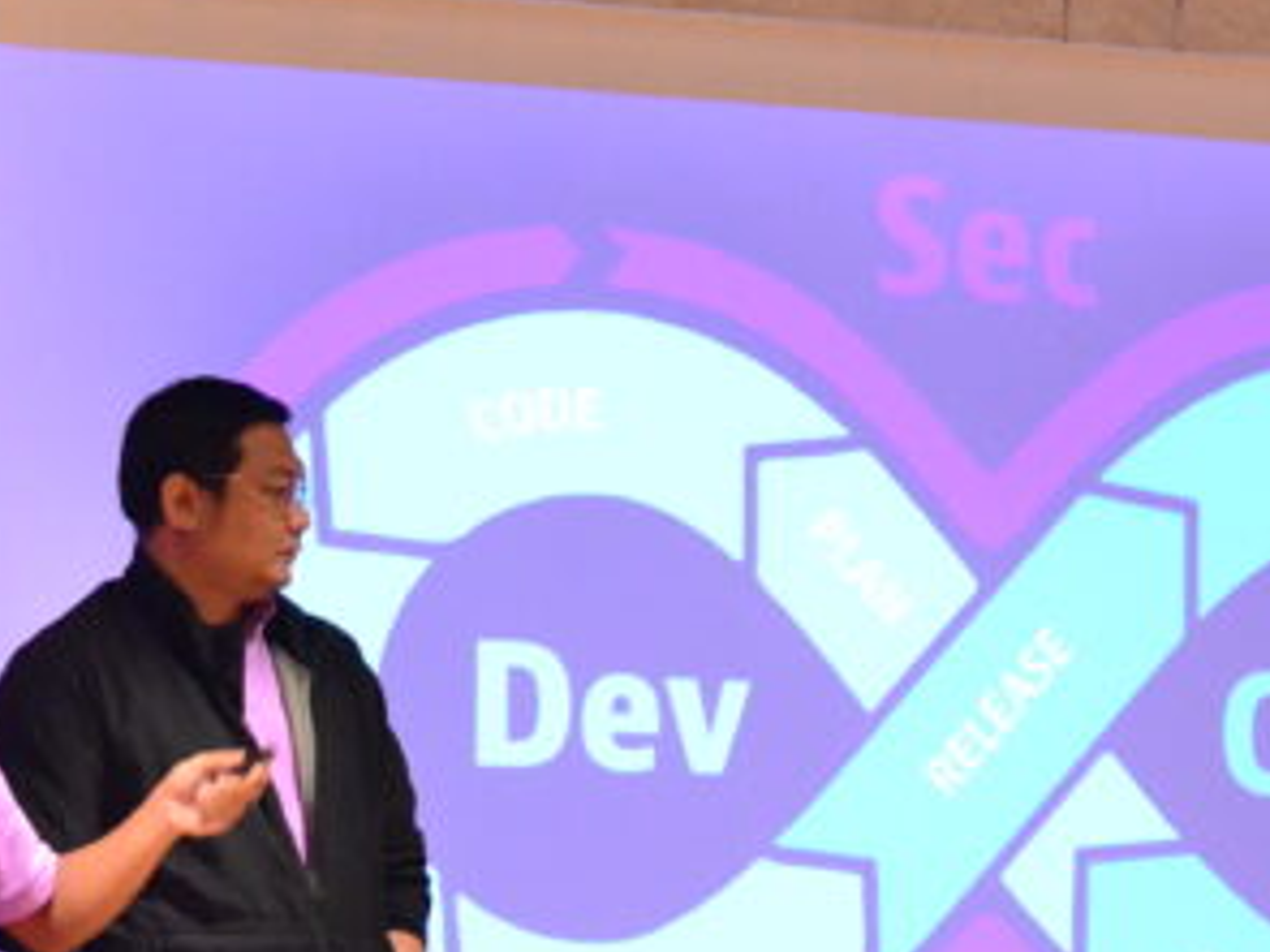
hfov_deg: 7.7
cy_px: 657
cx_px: -34
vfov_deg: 5.8
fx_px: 9352
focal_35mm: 255
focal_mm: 68
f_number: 5.6
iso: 3200
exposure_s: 1/50
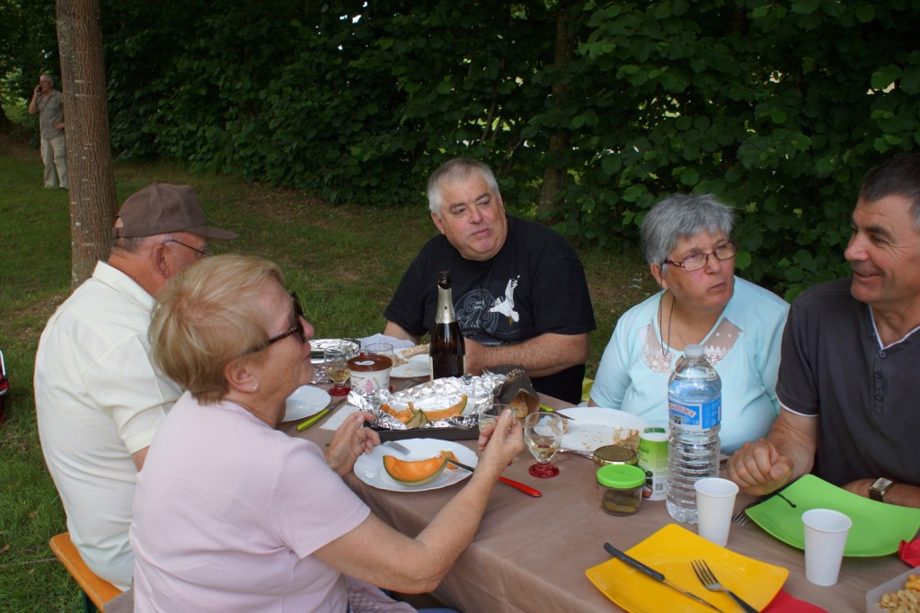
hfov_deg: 53.1
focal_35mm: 36
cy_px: 306
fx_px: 920
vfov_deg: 36.8
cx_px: 460
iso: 160
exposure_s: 1/160
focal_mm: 24
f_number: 4.5
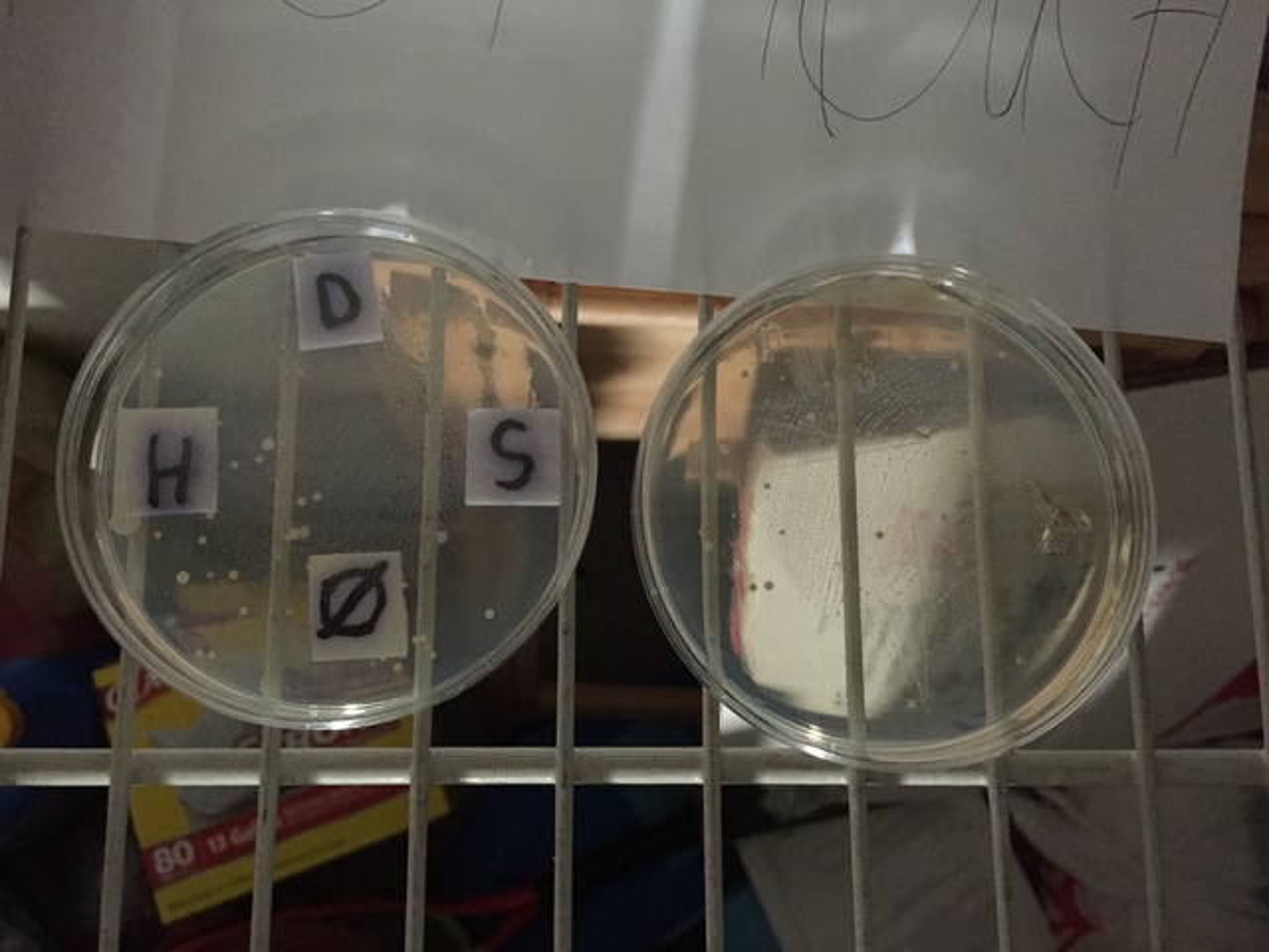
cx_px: 634
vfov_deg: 48.2
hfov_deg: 61.7
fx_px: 1063
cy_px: 476
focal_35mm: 29
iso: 640
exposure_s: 1/15
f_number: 2.2
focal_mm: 4.15
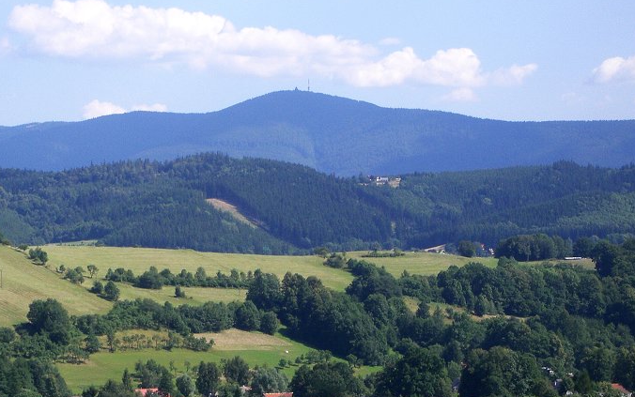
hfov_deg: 14.6
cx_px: 278
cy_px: 239
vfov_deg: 9.2
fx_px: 2476
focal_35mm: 143
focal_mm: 18.9
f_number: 7.6
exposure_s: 1/160
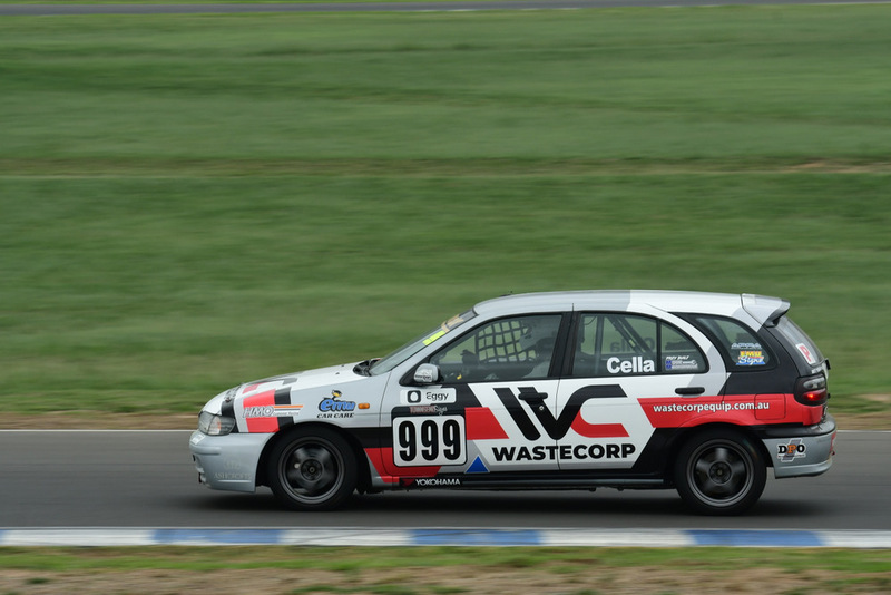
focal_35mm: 202
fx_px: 5013
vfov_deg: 6.8
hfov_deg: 10.2
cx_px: 446
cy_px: 298
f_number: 11
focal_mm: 135
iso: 500
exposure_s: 1/250
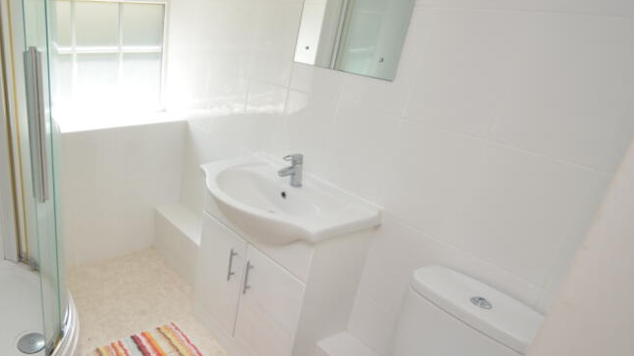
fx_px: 420
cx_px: 148
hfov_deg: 68.6
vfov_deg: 45.9
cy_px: 190
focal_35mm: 25
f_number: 5
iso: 200
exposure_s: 1/100
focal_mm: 10
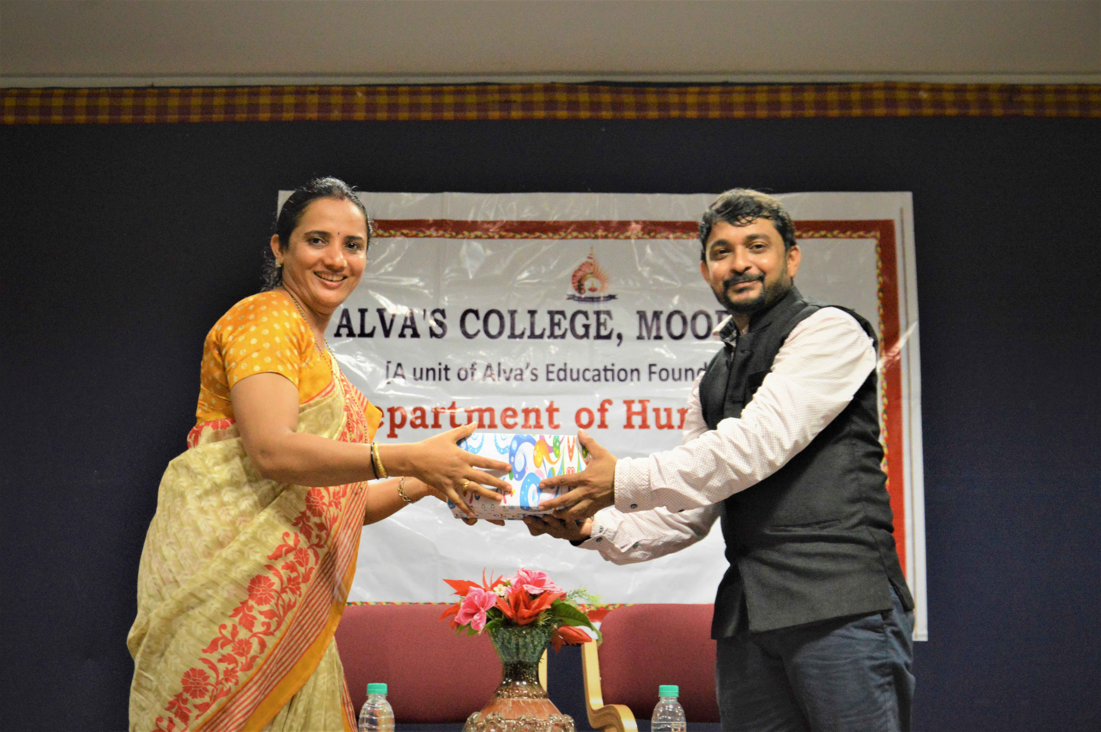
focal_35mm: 68
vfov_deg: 20.1
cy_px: 366
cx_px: 550
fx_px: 2063
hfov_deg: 29.9
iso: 3200
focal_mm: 45
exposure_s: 1/40
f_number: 4.8
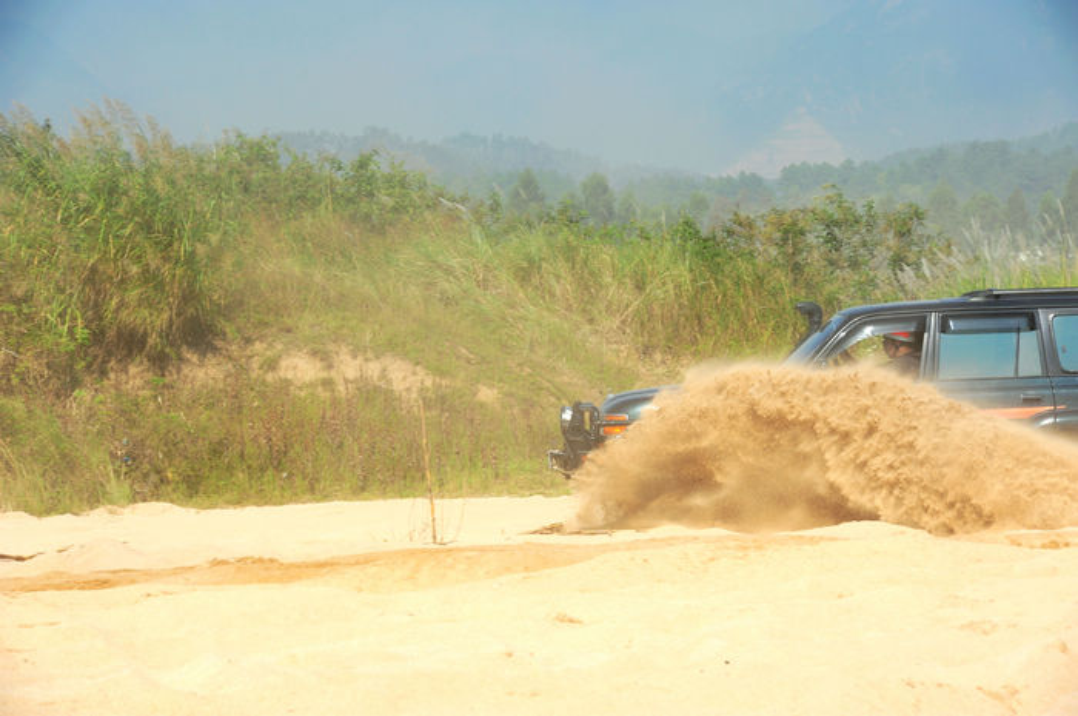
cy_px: 358
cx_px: 539
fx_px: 5982
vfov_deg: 6.9
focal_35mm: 200
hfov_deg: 10.3
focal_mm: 200
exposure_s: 1/400
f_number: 14
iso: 400
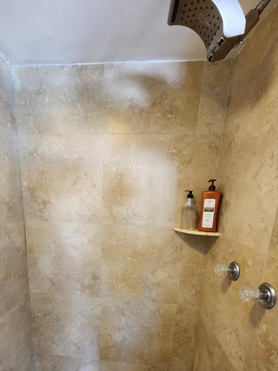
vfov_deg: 88.6
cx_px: 120
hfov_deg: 74.3
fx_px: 182
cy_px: 239
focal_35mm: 17
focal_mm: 1.74
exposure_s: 1/30
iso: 320
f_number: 2.2
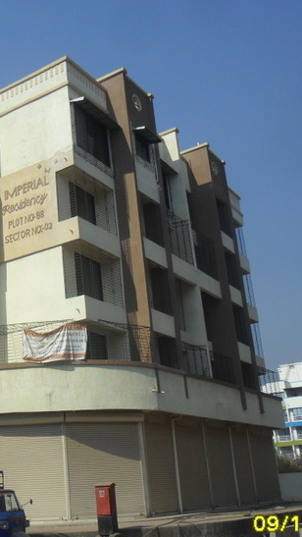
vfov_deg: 47.3
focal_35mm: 43
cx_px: 18
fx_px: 612
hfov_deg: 26.6
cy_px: 286
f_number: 8.9
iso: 100
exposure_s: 1/250
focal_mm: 4.9
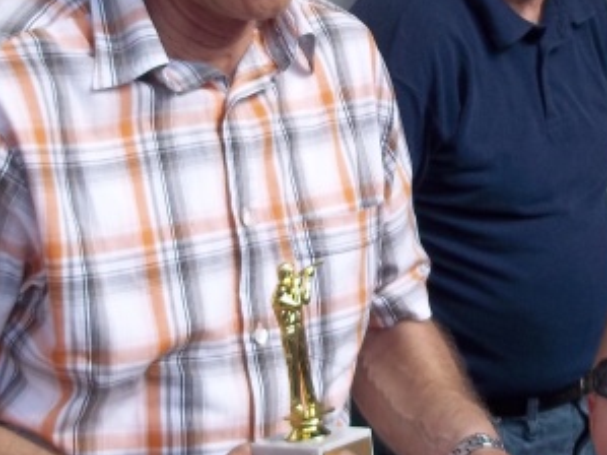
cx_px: 386
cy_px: 103
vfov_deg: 16.3
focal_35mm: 90
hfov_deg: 21.7
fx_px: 1578
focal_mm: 6.5
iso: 80
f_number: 3.1
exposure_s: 1/400
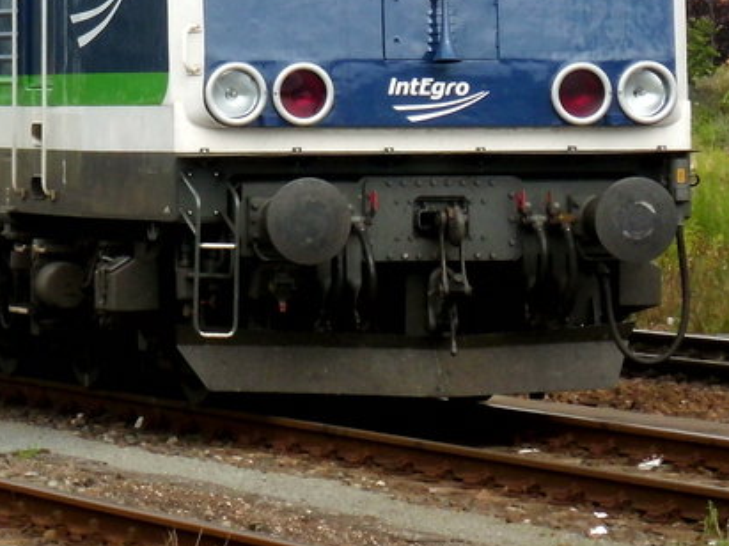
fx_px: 7432
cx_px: -4
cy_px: 78
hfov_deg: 5.6
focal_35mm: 353
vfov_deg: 4.2
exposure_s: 1/250
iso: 100
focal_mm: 21.6
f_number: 5.8
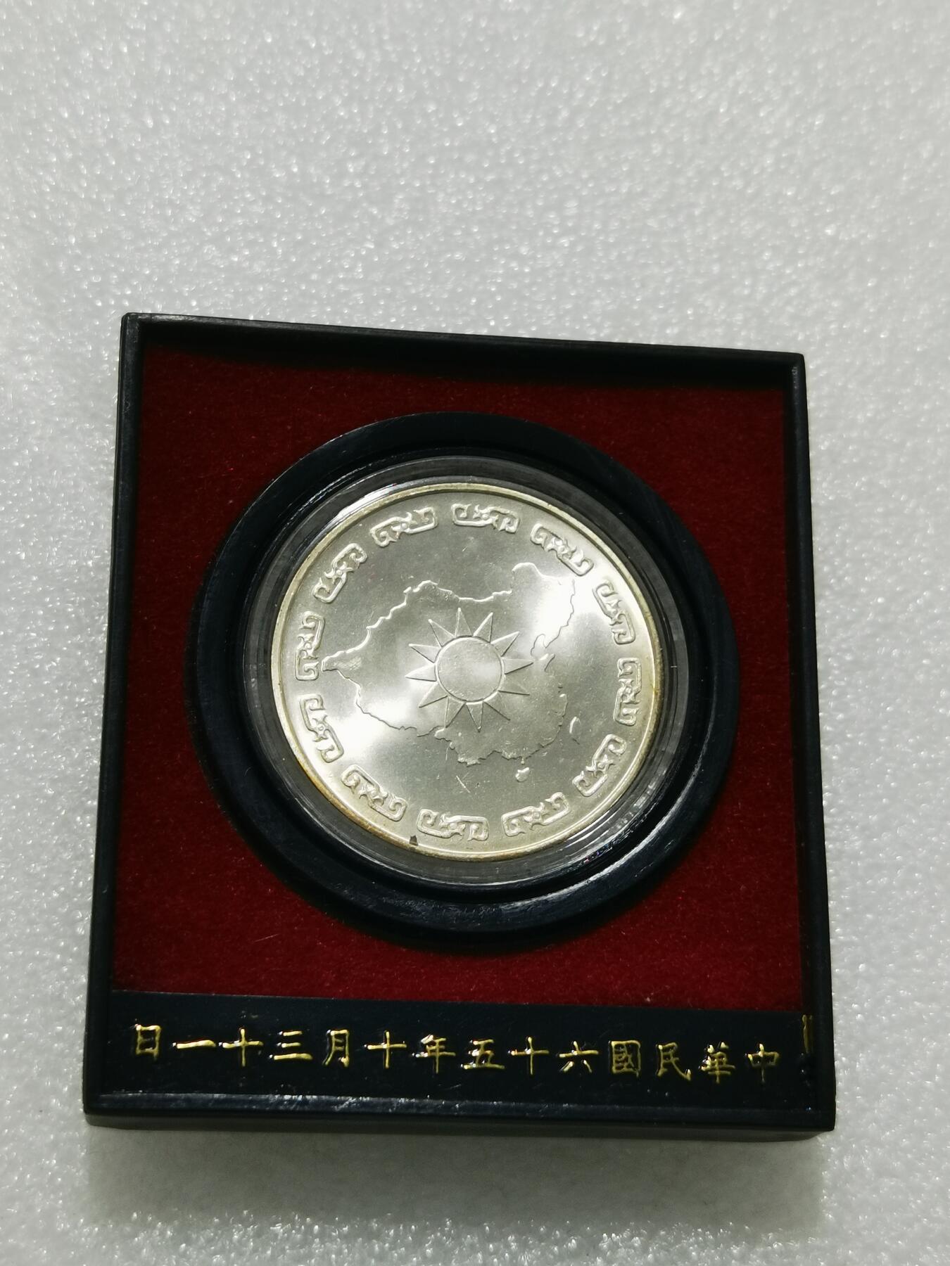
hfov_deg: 24.0
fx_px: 2232
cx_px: 475
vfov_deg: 31.7
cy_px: 633
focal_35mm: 61
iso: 64
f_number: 1.9
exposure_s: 1/100
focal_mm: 6.67
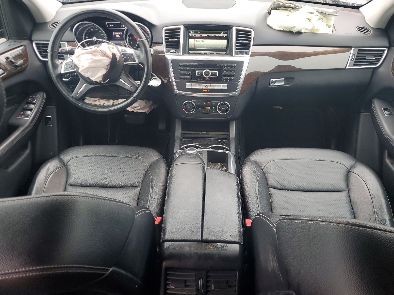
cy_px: 148
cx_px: 197
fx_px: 296
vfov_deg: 53.1
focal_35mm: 26
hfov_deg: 67.3
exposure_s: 1/60.2
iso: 58
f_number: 1.5
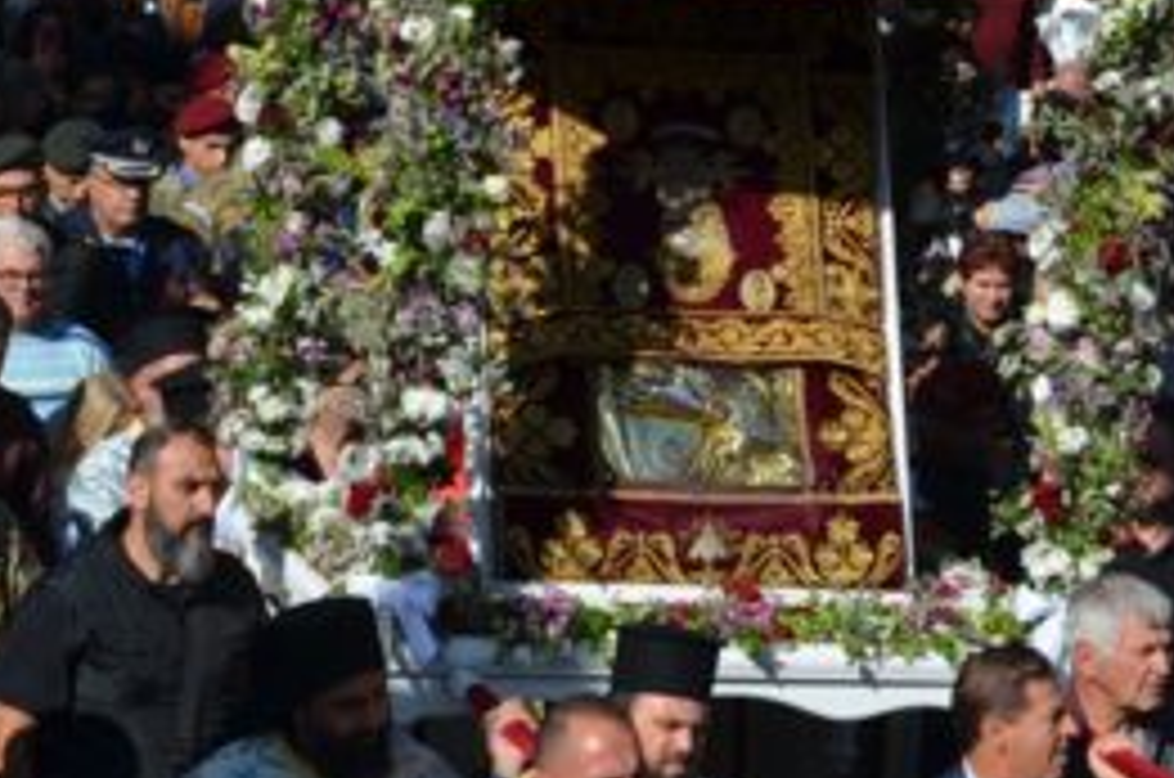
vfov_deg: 8.8
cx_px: 814
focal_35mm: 155
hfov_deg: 13.2
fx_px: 5050
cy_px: 479
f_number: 9
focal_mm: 45
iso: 100
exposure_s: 1/320
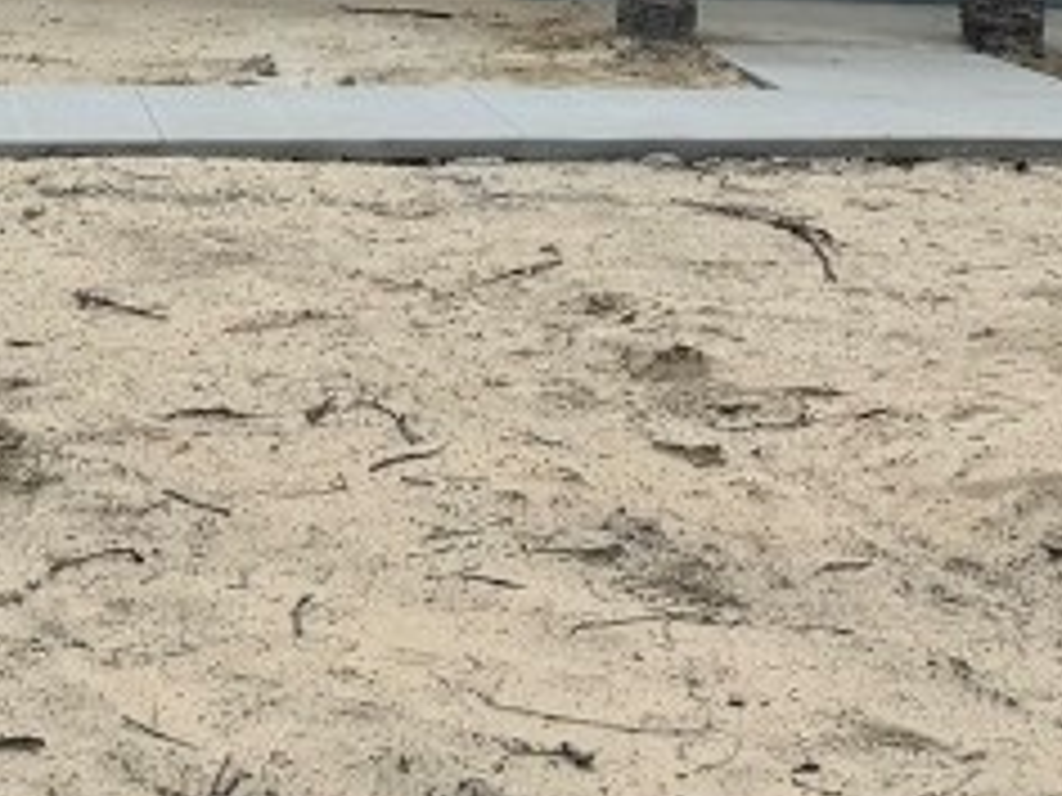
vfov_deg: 13.6
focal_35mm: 104
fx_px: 3191
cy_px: -288
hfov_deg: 18.9
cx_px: 531
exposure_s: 1/6410
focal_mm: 6.76
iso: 80
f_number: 1.78
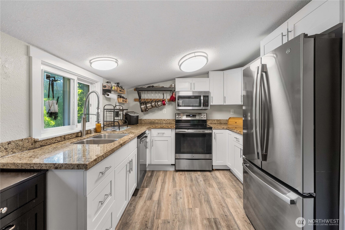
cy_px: 115
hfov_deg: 100.4
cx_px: 172
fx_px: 144
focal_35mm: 15
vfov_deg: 77.4
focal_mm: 15
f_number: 7.1
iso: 1000
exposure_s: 1/5
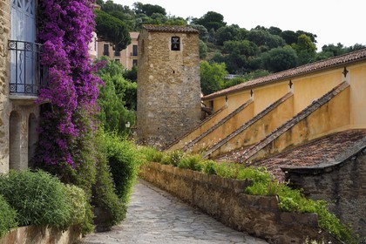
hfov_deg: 39.6
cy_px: 122
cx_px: 183
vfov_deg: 27.0
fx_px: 508
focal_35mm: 50
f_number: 11
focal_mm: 50
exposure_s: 1/200
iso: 200
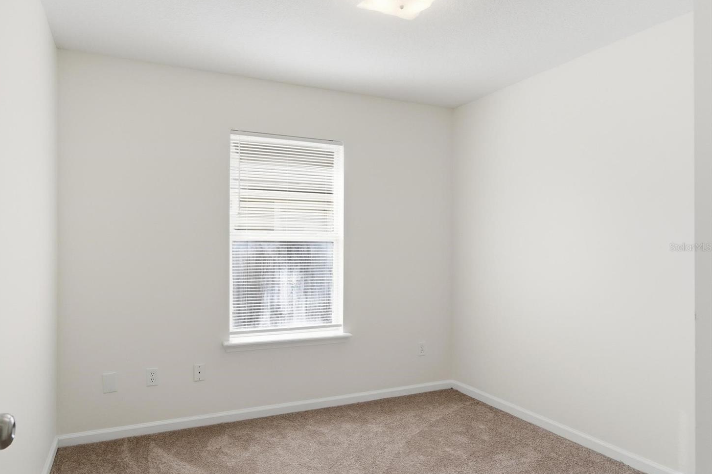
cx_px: 322
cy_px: 247
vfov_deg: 56.0
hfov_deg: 77.0
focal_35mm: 23
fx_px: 446
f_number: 8
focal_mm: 20.5
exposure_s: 1/1000
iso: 800
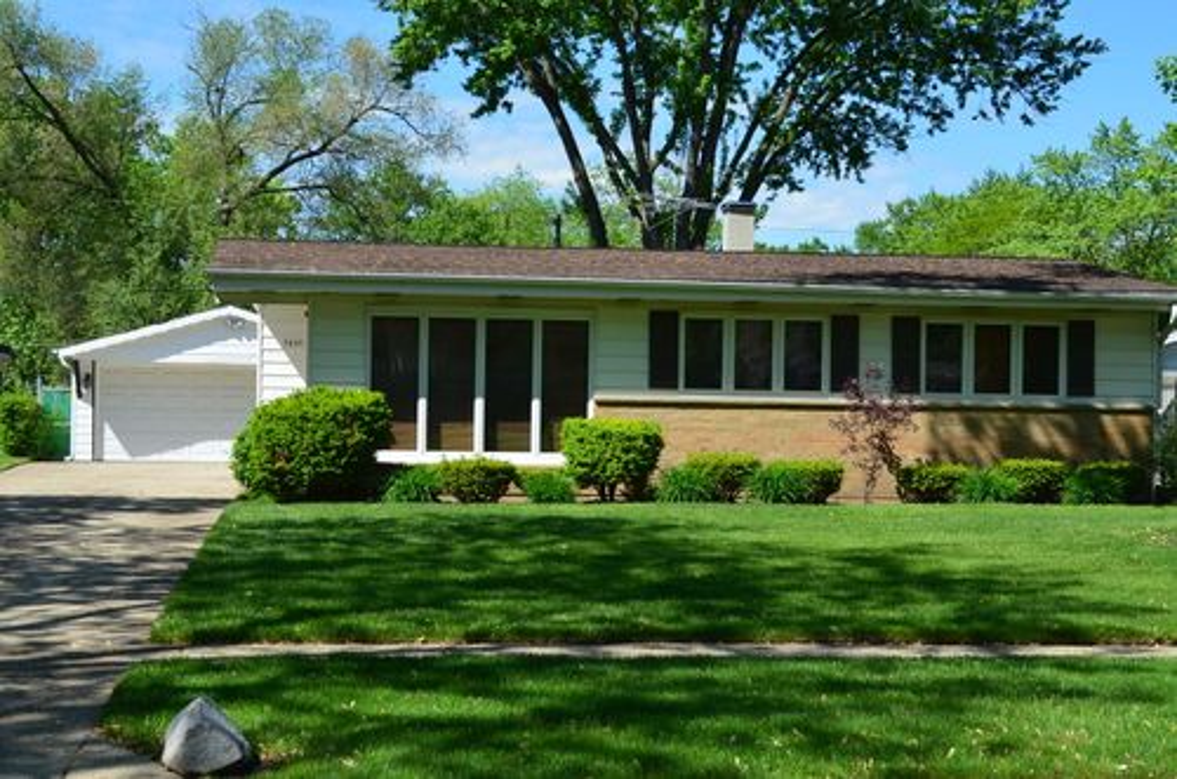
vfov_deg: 24.9
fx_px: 1762
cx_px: 588
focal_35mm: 54
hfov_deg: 36.9
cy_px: 390
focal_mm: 36
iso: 140
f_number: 11
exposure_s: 1/125
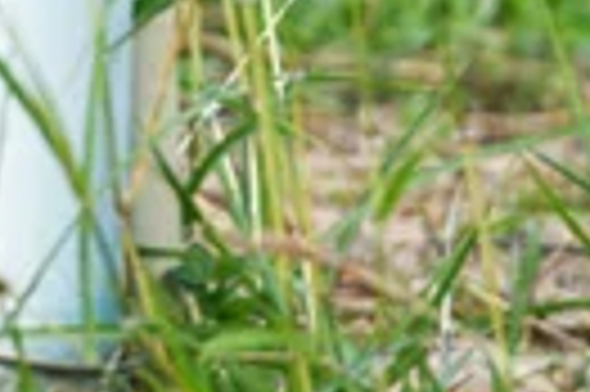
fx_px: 25617
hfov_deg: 1.3
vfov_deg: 0.9
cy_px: -667
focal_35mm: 1565
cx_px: -950
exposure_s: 1/320
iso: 400
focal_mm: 200
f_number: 2.8
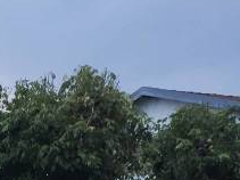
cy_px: 212
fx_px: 873
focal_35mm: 126
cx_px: -260
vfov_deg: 11.5
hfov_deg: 13.2
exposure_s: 1/33
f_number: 1.75
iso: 358
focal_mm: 4.77
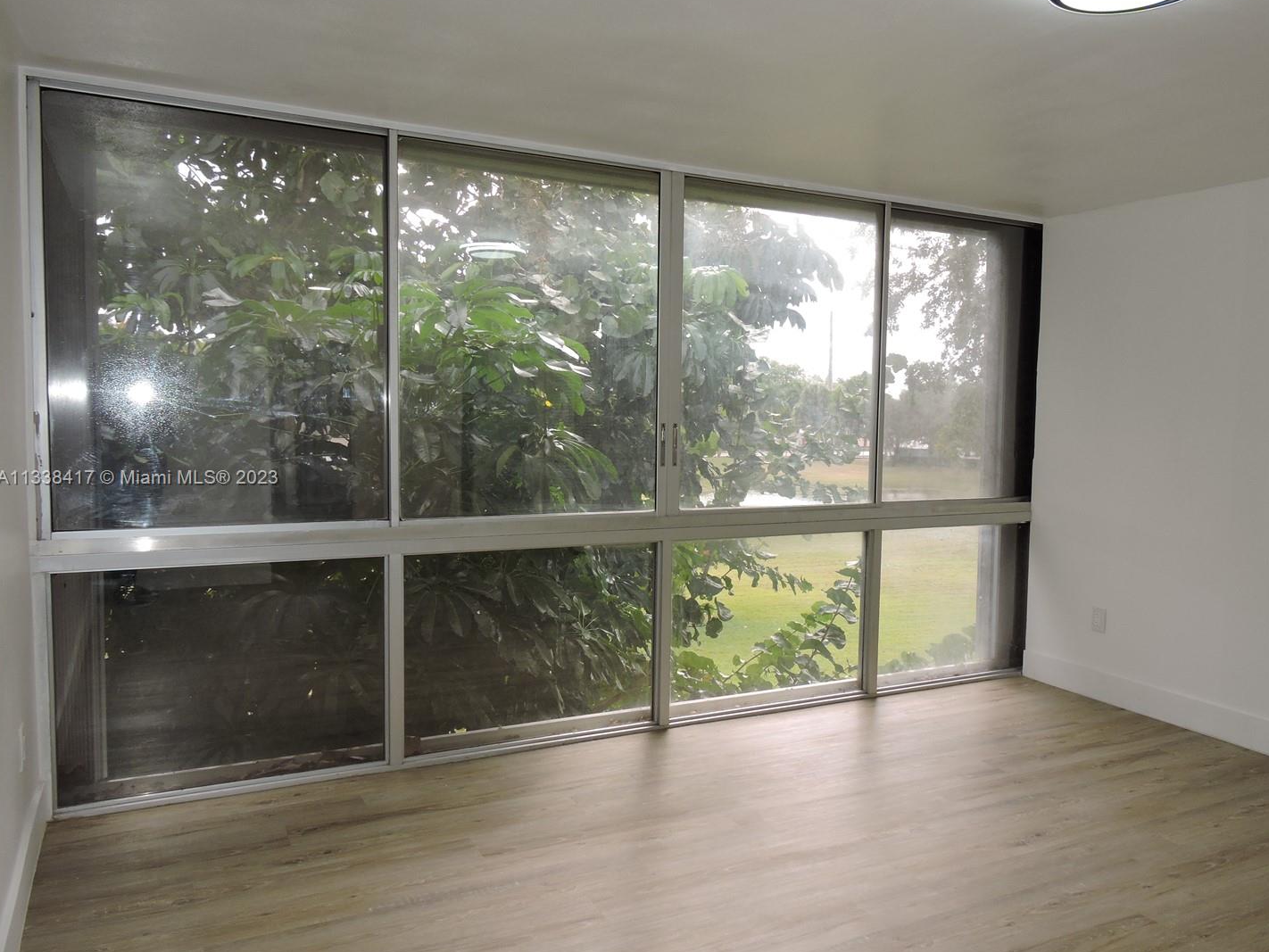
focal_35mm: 27
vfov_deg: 51.4
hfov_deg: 65.1
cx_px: 707
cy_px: 479
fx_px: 990
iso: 100
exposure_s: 1/60
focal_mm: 4.3
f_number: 3.3
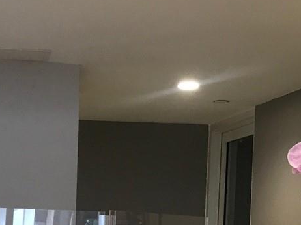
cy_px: 267
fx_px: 843
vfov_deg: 14.7
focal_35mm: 97
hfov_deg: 20.0
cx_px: 53
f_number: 1.8
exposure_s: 1/17
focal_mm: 3.99
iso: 40
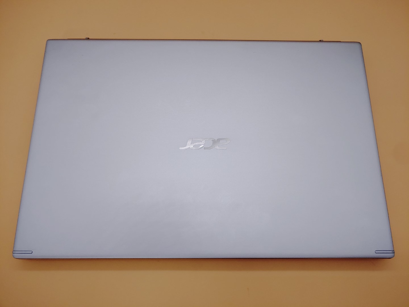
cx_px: 204
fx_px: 307
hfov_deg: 67.3
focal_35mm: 26
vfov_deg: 53.1
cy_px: 154
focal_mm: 4.36
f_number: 1.8
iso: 50
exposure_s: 1/250
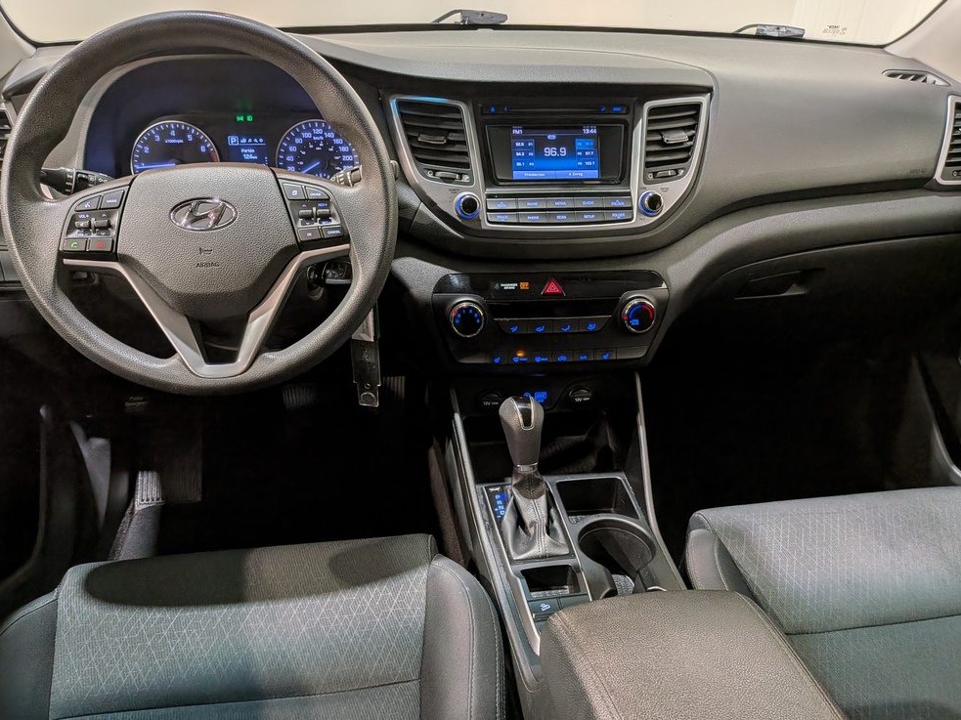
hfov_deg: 69.4
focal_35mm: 25
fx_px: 694
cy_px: 372
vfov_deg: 54.9
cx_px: 487
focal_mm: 4.53
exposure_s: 1/122
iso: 29
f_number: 1.7
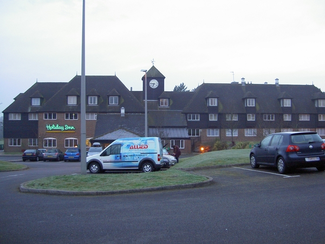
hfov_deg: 47.9
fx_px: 366
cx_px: 162
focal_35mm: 39
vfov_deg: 36.8
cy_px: 122
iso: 200
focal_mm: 8
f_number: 2.8
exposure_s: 1/50
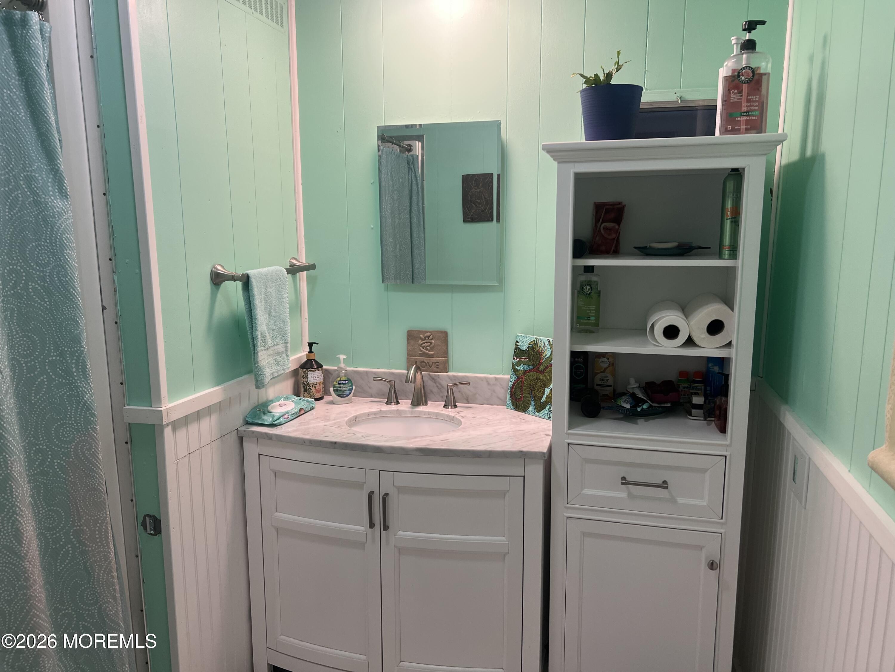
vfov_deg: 53.1
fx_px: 672
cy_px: 336
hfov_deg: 67.3
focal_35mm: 26
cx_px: 448
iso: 100
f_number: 1.5
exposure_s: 1/120
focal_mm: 5.7
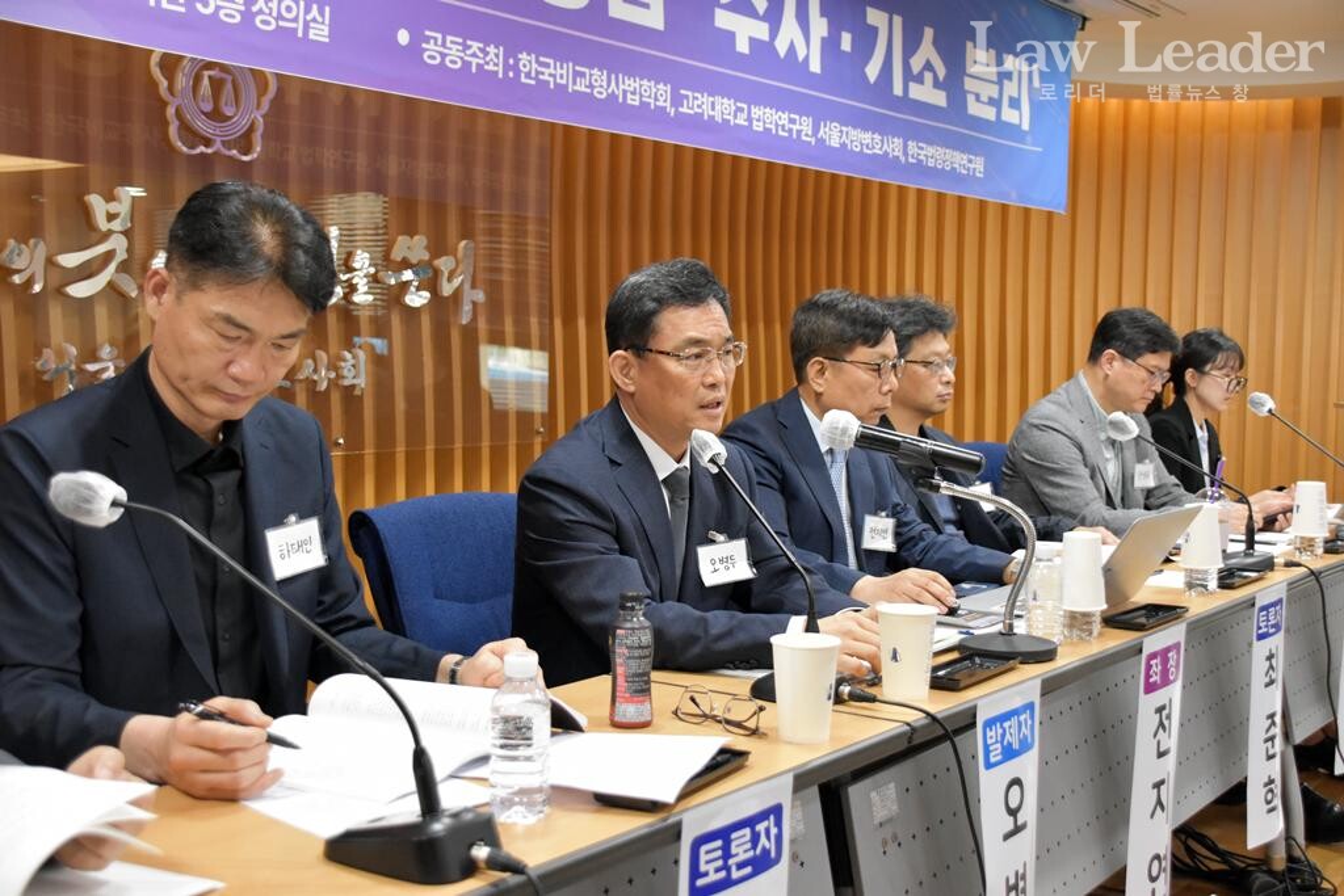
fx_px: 1568
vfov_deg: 31.9
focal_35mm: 42
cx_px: 672
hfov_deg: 46.4
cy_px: 448
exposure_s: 1/125
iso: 2500
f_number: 4
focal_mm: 28
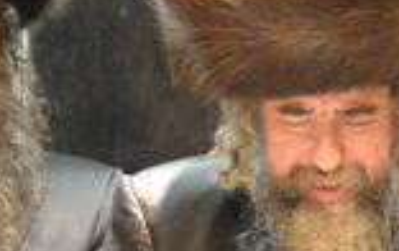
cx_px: 399
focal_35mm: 312
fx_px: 3398
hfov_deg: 6.7
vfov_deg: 4.2
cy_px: 159
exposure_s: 1/200
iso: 4500
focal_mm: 50
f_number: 1.8
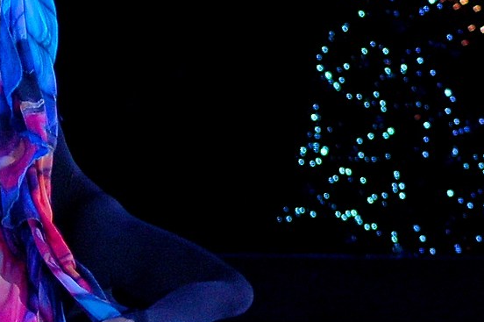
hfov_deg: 2.3
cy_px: 328
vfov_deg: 1.6
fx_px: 11823
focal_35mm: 880
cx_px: -281
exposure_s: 1/125
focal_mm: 135
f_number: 5
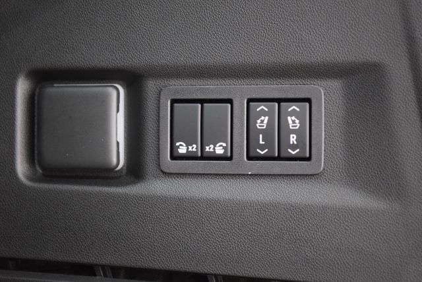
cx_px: 211
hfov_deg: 19.5
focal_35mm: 105
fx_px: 1231
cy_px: 141
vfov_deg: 13.0
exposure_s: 1/5
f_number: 2.8
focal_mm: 70
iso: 1600
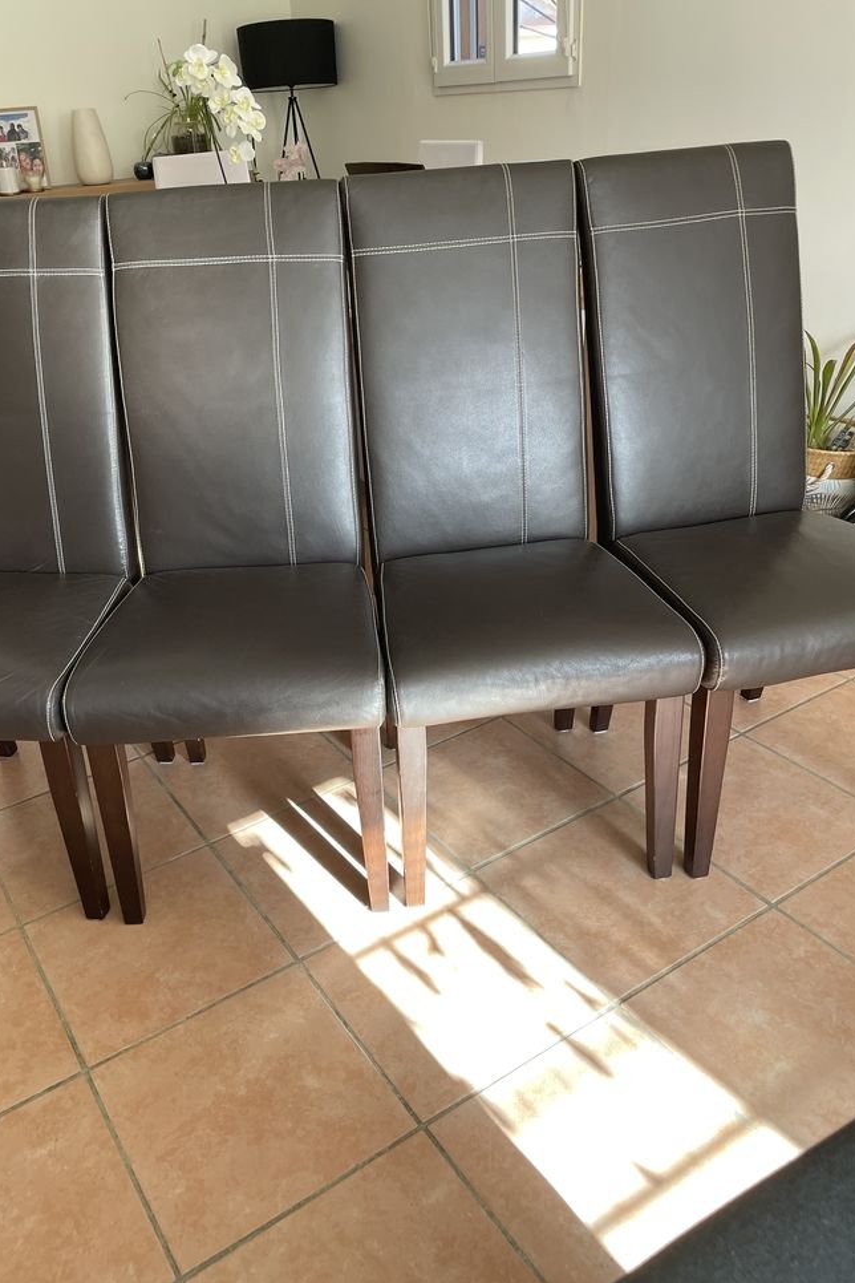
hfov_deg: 46.3
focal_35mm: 28
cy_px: 632
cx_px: 362
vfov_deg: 65.5
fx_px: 997
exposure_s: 1/121
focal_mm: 4.2
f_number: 1.6
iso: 64
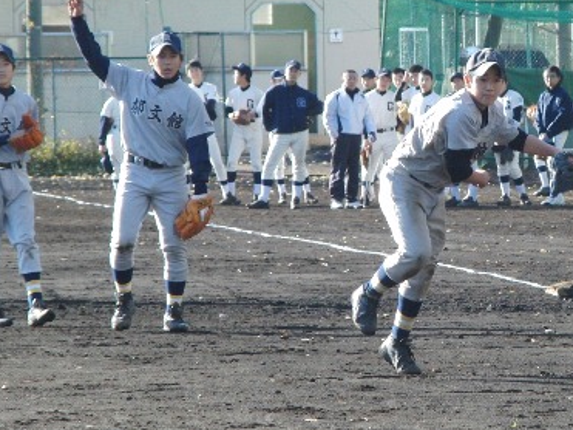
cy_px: 206
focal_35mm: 400
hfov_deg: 5.0
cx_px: 417
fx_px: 6619
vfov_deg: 3.7
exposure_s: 1/320
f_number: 4.4
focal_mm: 41
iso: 200
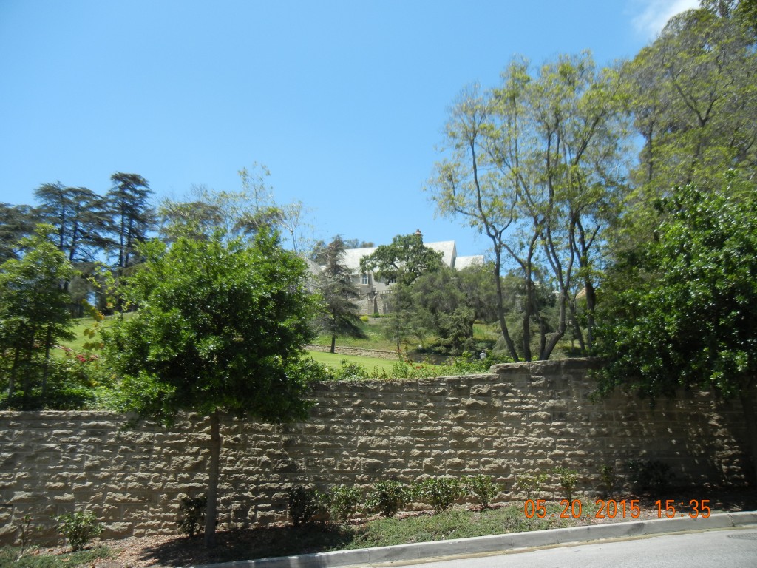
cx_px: 378
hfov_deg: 60.0
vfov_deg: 46.8
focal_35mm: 30
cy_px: 284
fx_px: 656
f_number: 3.5
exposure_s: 1/926
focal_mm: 5.4
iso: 160
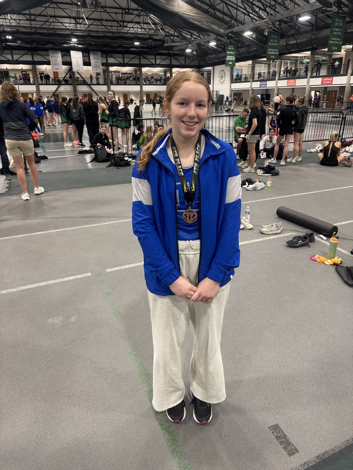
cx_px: 176
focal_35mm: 24
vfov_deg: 71.6
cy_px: 235
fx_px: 326
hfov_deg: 56.8
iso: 200
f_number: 1.78
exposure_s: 1/66
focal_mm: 6.76
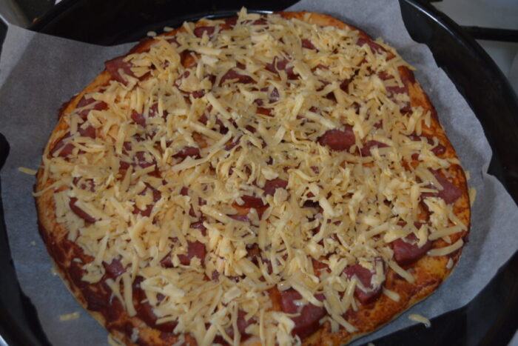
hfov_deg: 53.1
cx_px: 259
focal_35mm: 36
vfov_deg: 36.9
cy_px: 173
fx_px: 518
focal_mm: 24
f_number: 4
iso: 400
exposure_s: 1/30
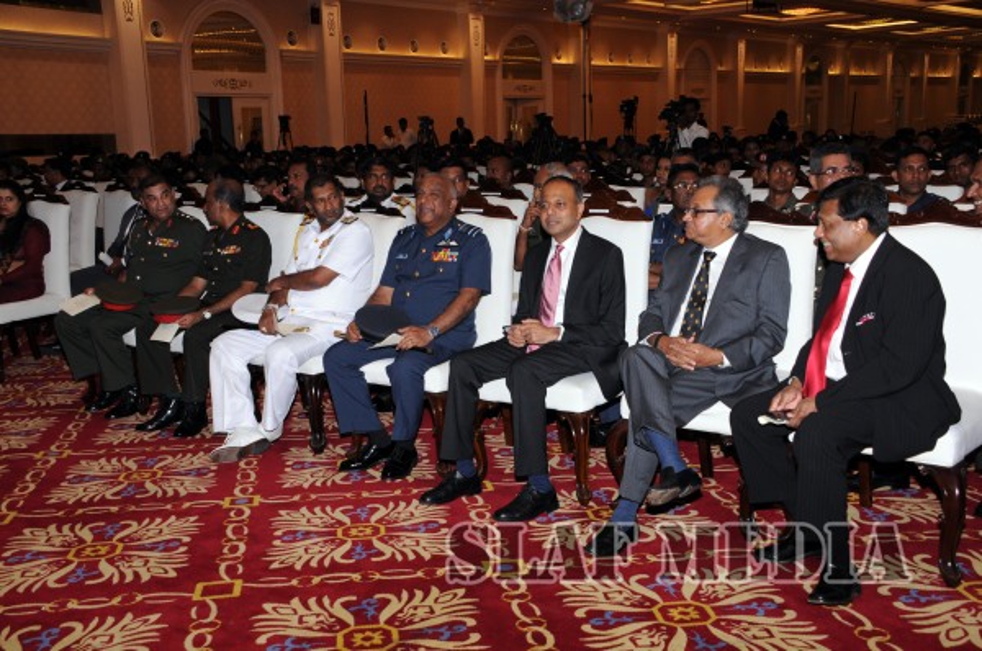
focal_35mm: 42
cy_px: 326
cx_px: 491
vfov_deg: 31.8
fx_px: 1144
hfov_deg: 46.5
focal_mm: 28
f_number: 6.3
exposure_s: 1/80
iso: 400
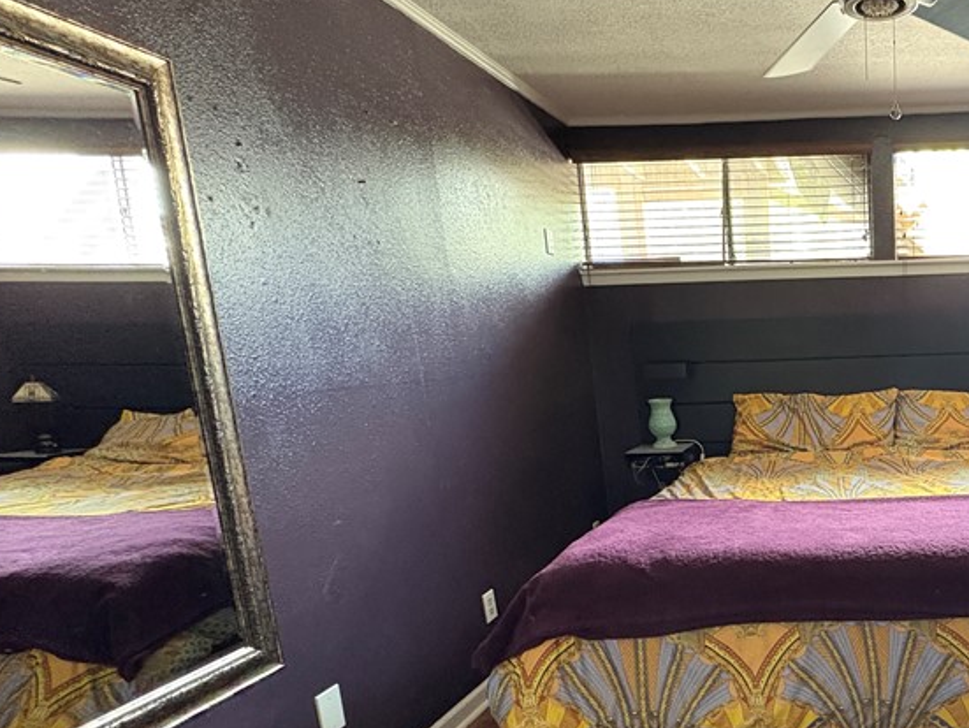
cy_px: 485
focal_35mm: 26
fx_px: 728
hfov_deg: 57.6
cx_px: 874
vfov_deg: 52.1
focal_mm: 2.22
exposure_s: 1/60
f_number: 2.2
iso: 800
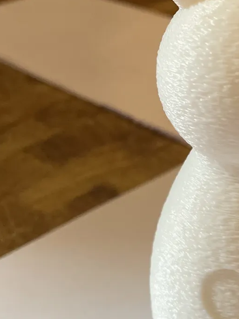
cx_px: 259
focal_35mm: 73
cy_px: 132
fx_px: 672
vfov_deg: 26.6
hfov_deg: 19.4
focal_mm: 4.2
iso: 500
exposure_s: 1/60
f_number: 1.6
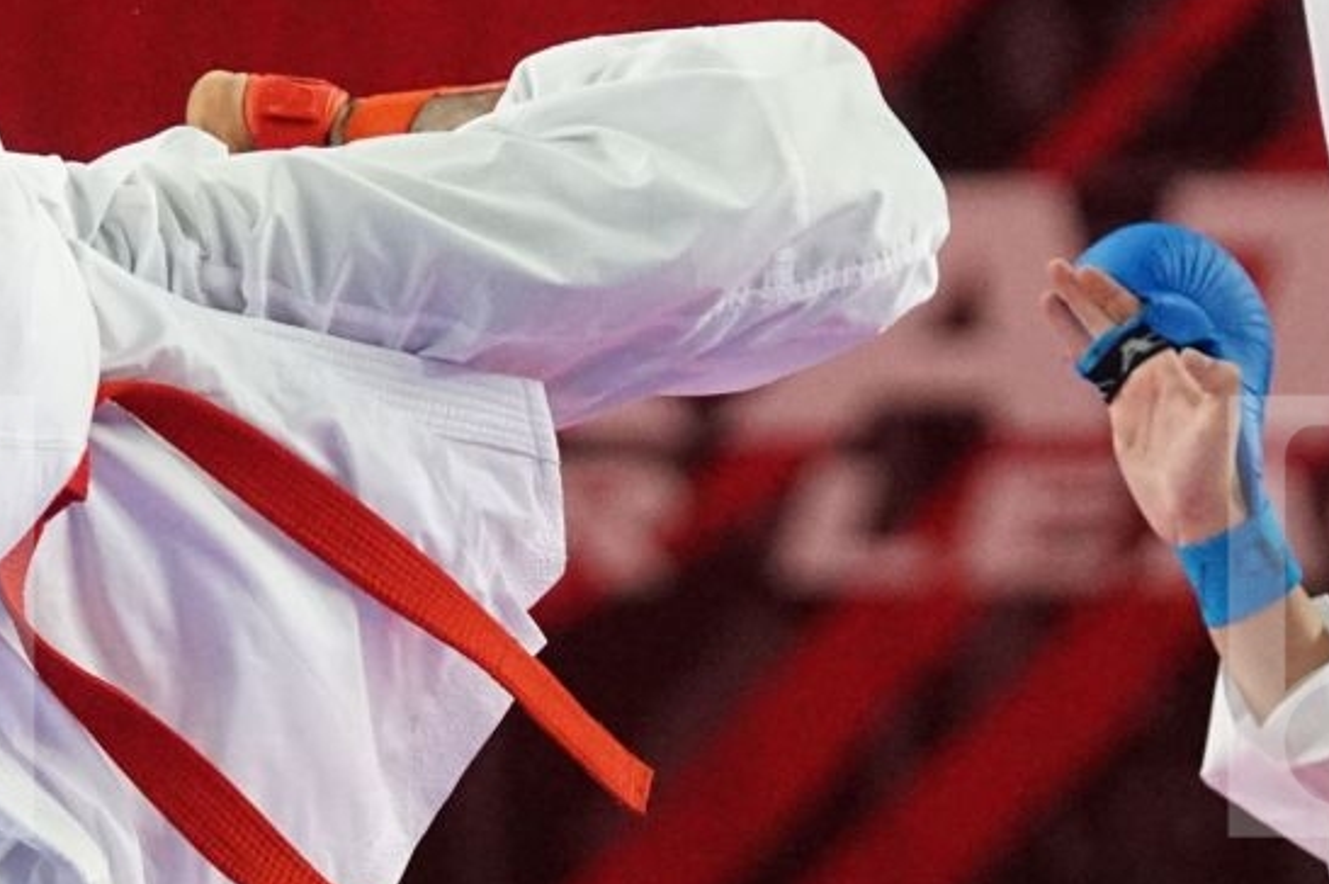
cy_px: 617
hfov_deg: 2.8
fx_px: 27338
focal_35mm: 741
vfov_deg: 1.9
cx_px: 632
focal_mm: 150
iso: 3200
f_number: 2.8
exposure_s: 1/2000
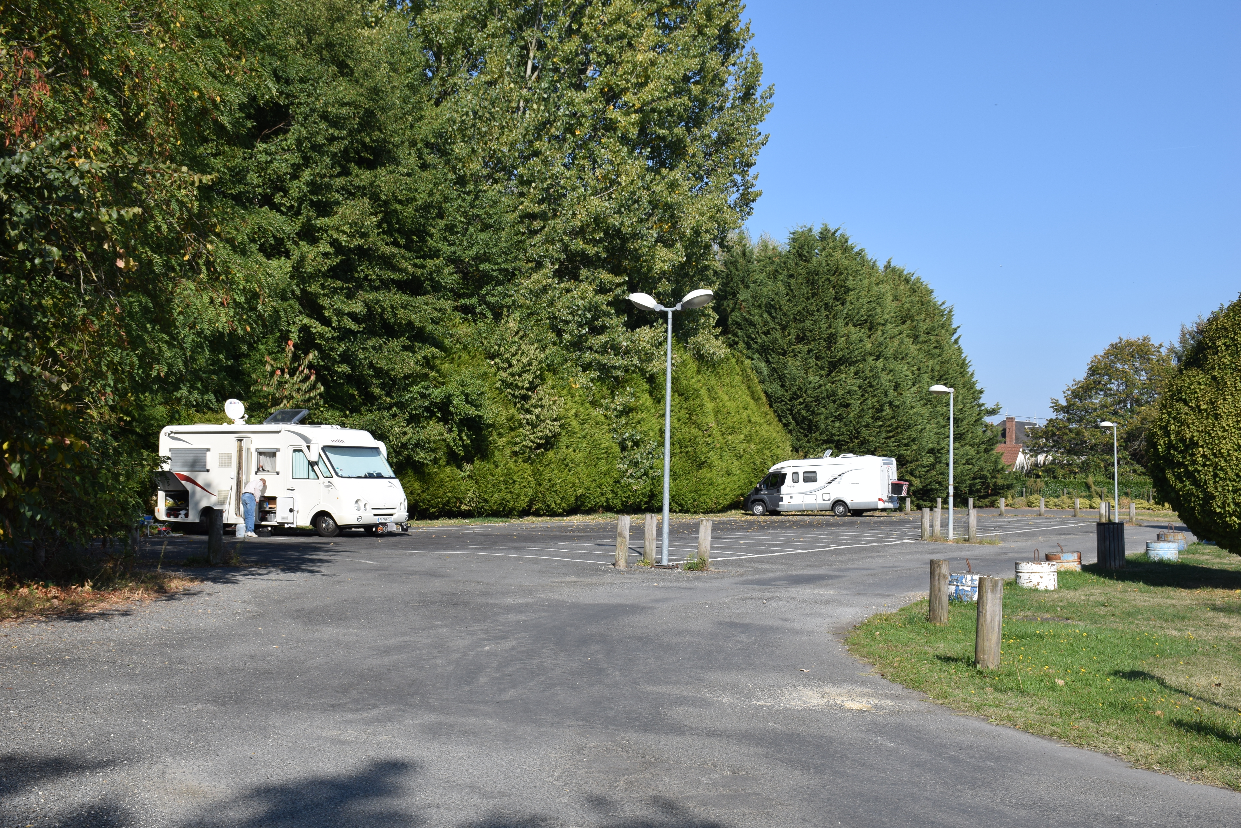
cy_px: 414
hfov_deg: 43.6
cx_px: 620
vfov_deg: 29.9
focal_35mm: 45
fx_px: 1552
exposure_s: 1/400
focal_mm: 30
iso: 200
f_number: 10
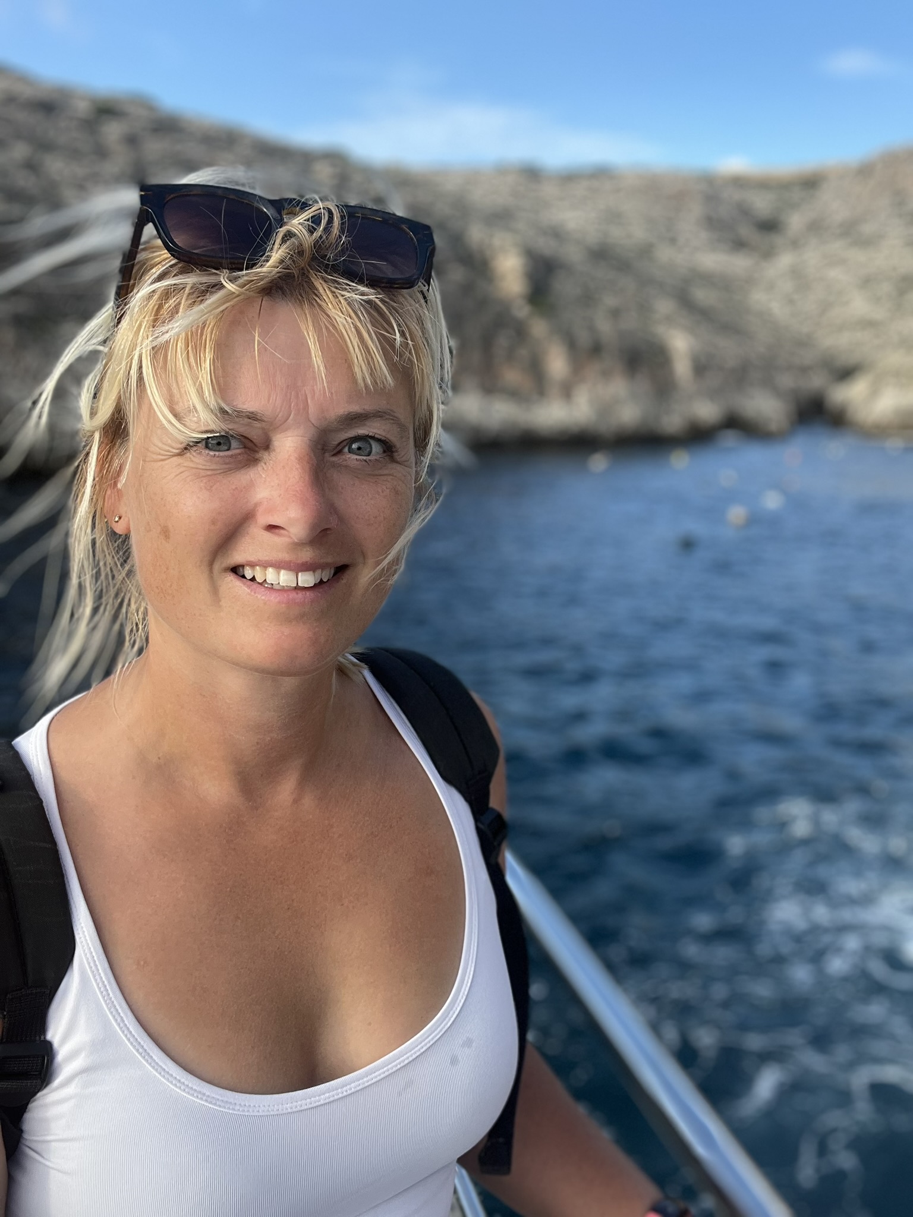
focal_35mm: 30
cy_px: 608
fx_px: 1055
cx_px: 456
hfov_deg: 46.8
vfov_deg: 60.0
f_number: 2.2
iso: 32
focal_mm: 2.71
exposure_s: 1/356
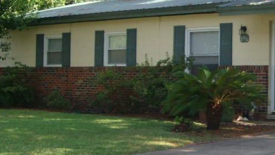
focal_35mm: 87
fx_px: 634
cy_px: 71
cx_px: 277
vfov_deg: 13.9
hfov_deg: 23.4
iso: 64
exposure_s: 1/147
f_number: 3.5
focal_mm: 6.4
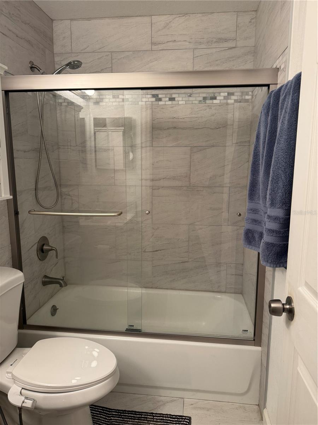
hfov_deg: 56.8
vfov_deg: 71.6
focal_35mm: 24
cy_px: 212
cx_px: 159
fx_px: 294
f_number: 1.78
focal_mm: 6.76
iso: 160
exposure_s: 1/60
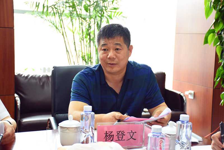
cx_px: 112
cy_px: 75
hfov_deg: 31.9
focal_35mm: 63
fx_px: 392
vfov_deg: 21.6
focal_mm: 42
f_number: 4.5
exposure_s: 1/60
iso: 1000
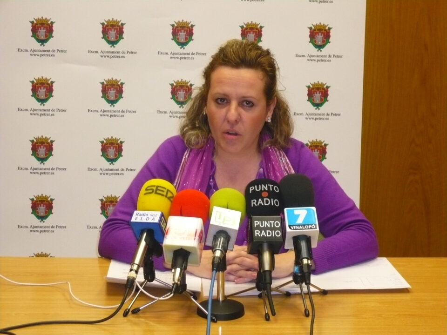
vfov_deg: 15.2
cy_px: 168
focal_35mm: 97
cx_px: 224
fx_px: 1253
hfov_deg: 20.2
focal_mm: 16.1
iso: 320
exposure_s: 1/30
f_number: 4.8
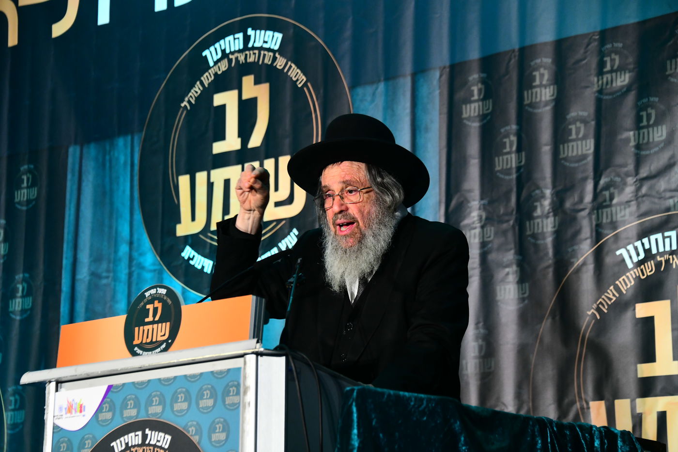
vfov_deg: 12.2
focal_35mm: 112
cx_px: 339
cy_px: 226
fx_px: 2109
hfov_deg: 18.3
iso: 3200
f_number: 5.6
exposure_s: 1/160
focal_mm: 112
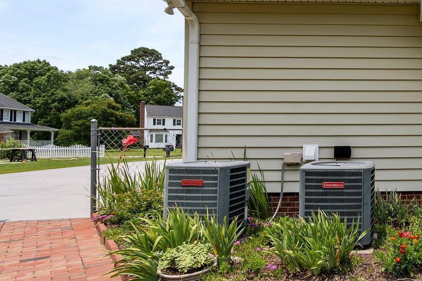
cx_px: 417
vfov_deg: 42.2
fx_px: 363
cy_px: 118
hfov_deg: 49.8
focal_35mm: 31
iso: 64
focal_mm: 14
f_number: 7.1
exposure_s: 1/320
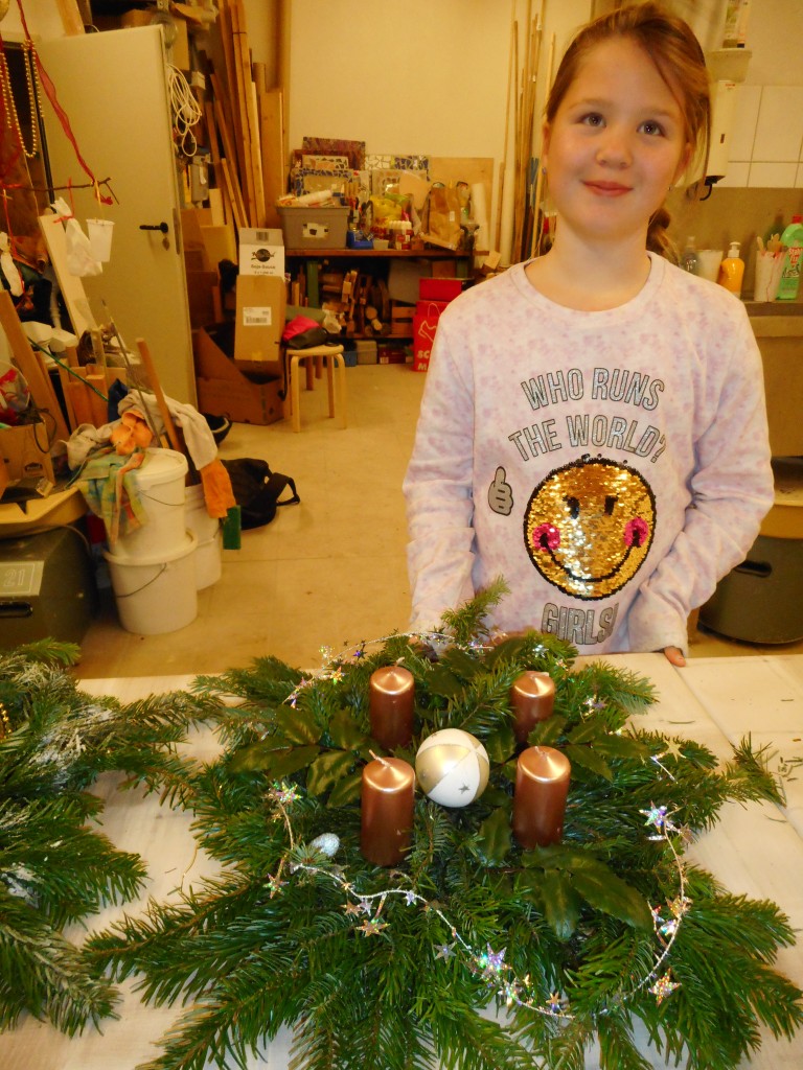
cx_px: 402
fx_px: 773
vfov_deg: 69.4
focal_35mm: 25
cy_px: 535
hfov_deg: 54.9
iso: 400
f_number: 3.7
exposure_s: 1/25
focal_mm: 4.5
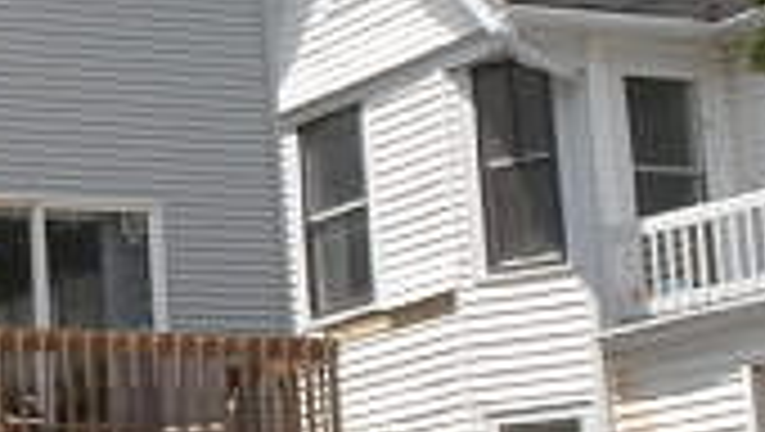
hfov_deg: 12.8
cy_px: 135
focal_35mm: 156
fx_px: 3167
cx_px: -495
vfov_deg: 7.8
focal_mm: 6.67
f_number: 3.9
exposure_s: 1/1000
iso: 100
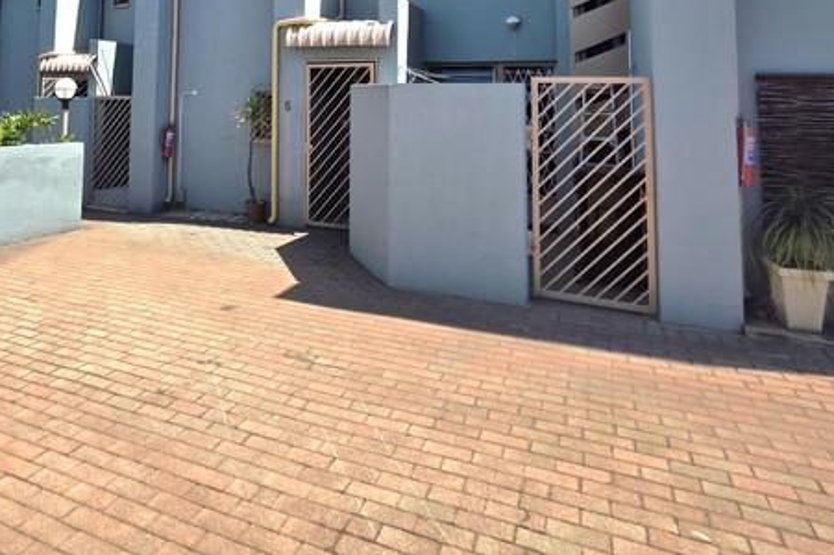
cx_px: 279
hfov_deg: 71.6
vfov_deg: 47.9
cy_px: 61
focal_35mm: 24
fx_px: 556
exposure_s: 1/2000
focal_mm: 2.2
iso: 40
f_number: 1.9
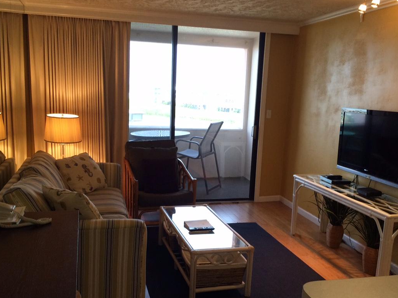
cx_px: 205
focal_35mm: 36
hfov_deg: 51.4
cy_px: 177
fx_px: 414
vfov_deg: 39.5
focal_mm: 4.15
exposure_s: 1/30
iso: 40
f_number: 2.2
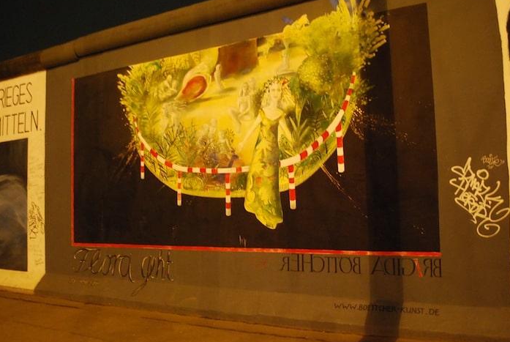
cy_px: 163
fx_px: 440
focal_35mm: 31
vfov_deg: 42.4
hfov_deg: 60.2
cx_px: 255
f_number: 3.5
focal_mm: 18
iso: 1600
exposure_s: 1/4
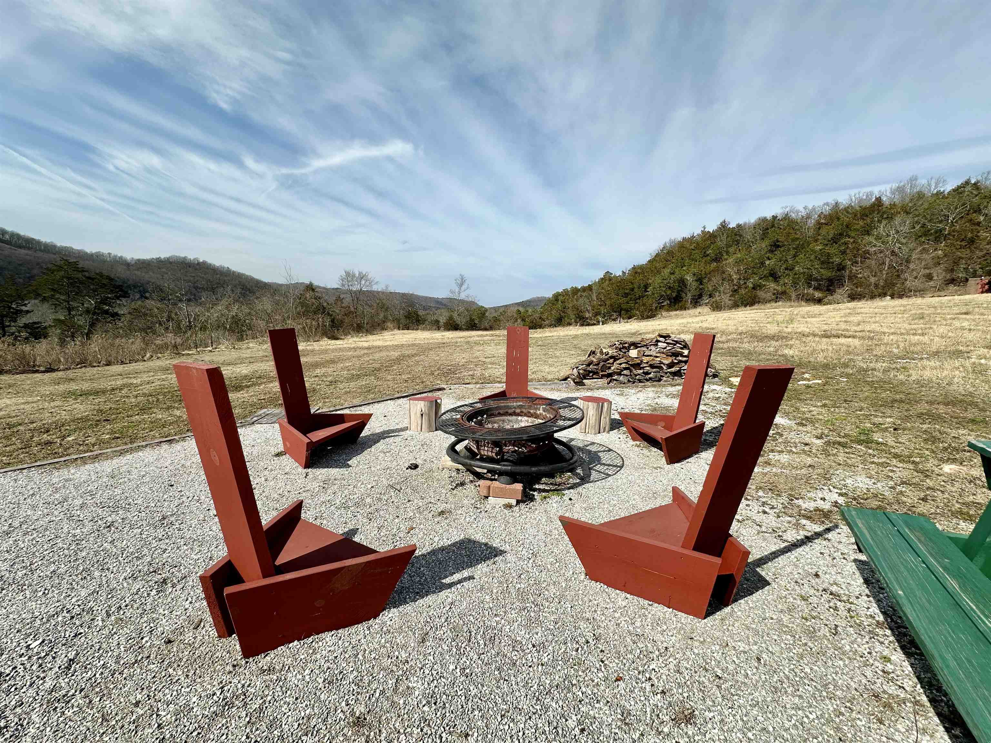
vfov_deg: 85.7
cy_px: 372
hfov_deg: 102.1
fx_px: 401
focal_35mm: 14
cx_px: 496
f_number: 2.2
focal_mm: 2.22
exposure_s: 1/2817
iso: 50
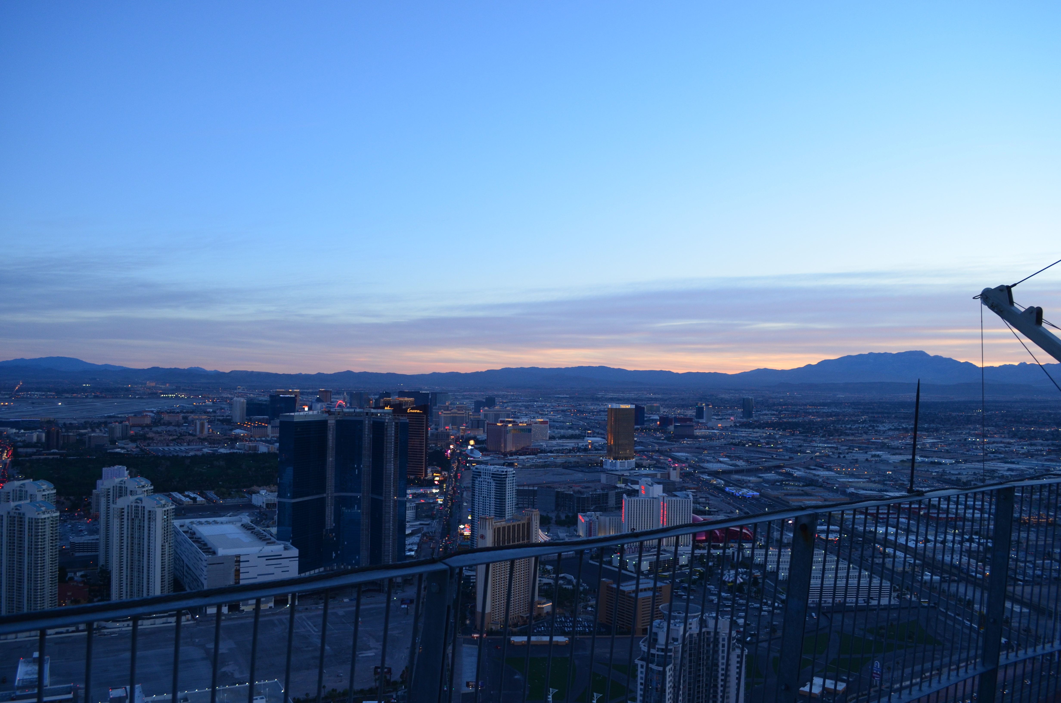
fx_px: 794
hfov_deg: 67.5
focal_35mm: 27
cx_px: 530
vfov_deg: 47.7
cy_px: 352
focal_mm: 18
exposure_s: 1/100
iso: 400
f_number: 5
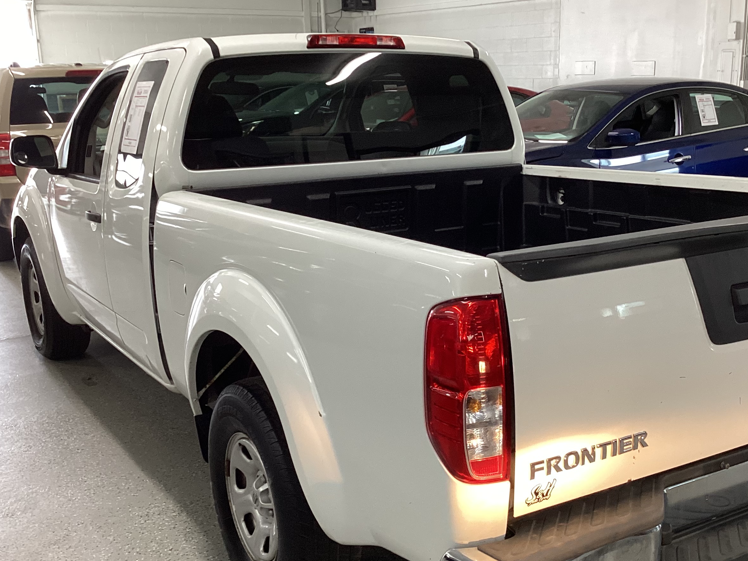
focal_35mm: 43
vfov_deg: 33.5
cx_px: 457
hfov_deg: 43.6
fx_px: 929
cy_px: 332
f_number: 2.4
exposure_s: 1/60
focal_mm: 3.3
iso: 125
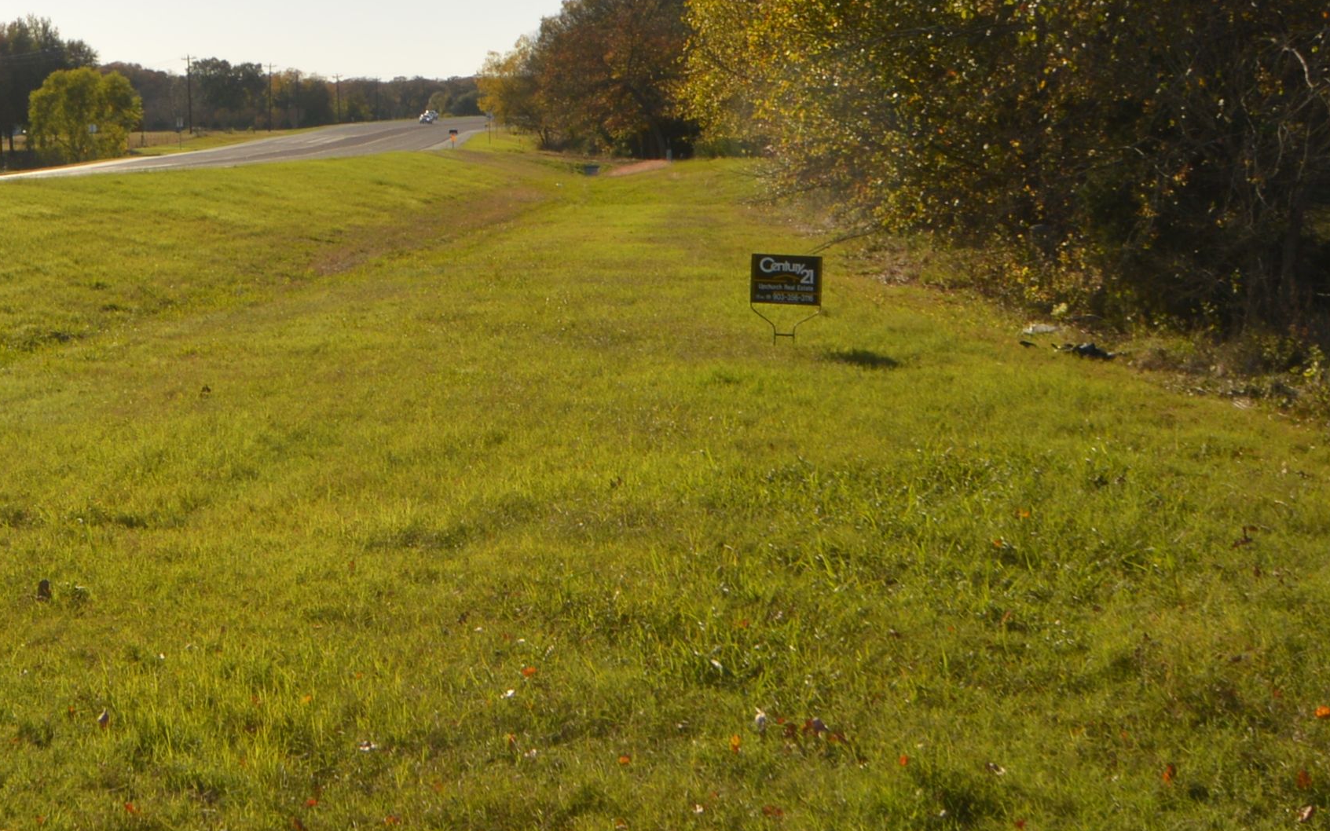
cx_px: 231
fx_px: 2066
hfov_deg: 34.4
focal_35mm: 57
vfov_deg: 22.2
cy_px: 93
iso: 100
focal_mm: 14
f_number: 11
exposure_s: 1/200
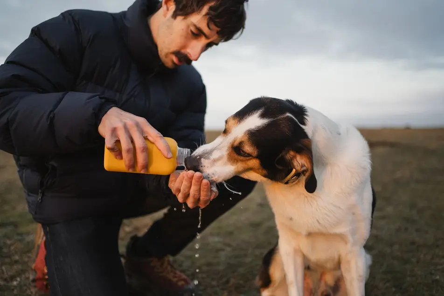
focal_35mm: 35
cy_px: 148
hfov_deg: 54.4
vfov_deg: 37.9
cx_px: 222
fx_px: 432
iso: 200
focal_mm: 35
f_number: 2
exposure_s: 1/400
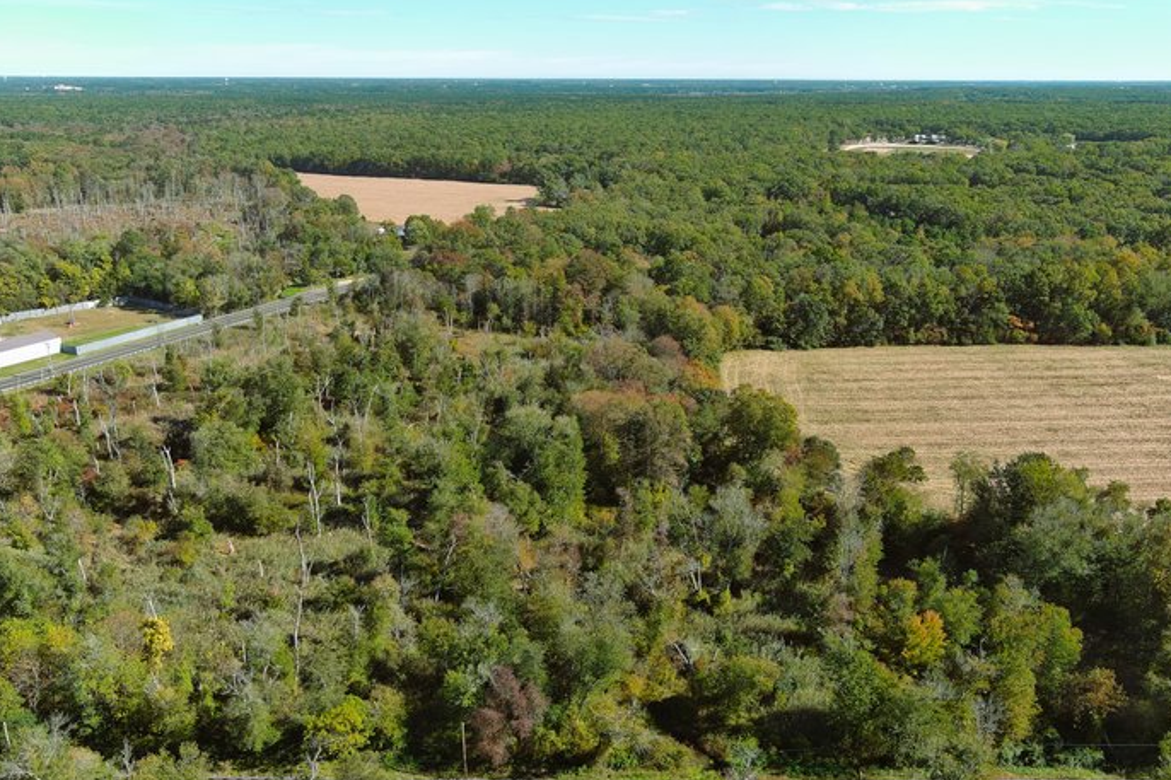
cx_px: 572
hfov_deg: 61.9
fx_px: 976
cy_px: 399
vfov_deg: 43.6
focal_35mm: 30
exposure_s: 1/800
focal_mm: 10.57
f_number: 2.8
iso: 100
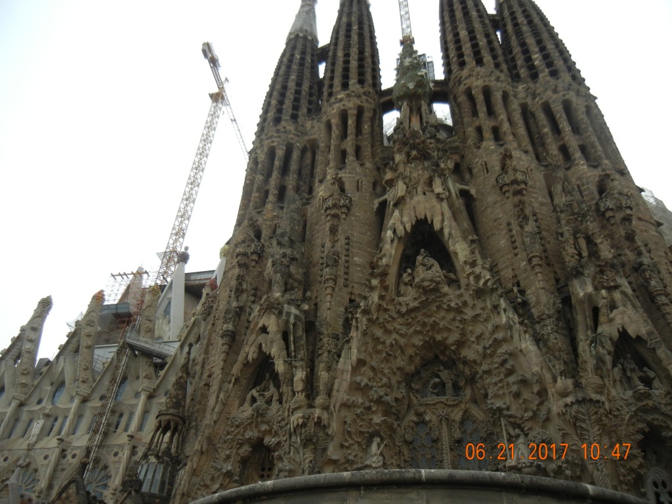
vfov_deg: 46.8
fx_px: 582
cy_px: 252
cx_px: 336
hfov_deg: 60.0
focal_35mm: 30
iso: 160
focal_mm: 5.4
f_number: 3.5
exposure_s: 1/727
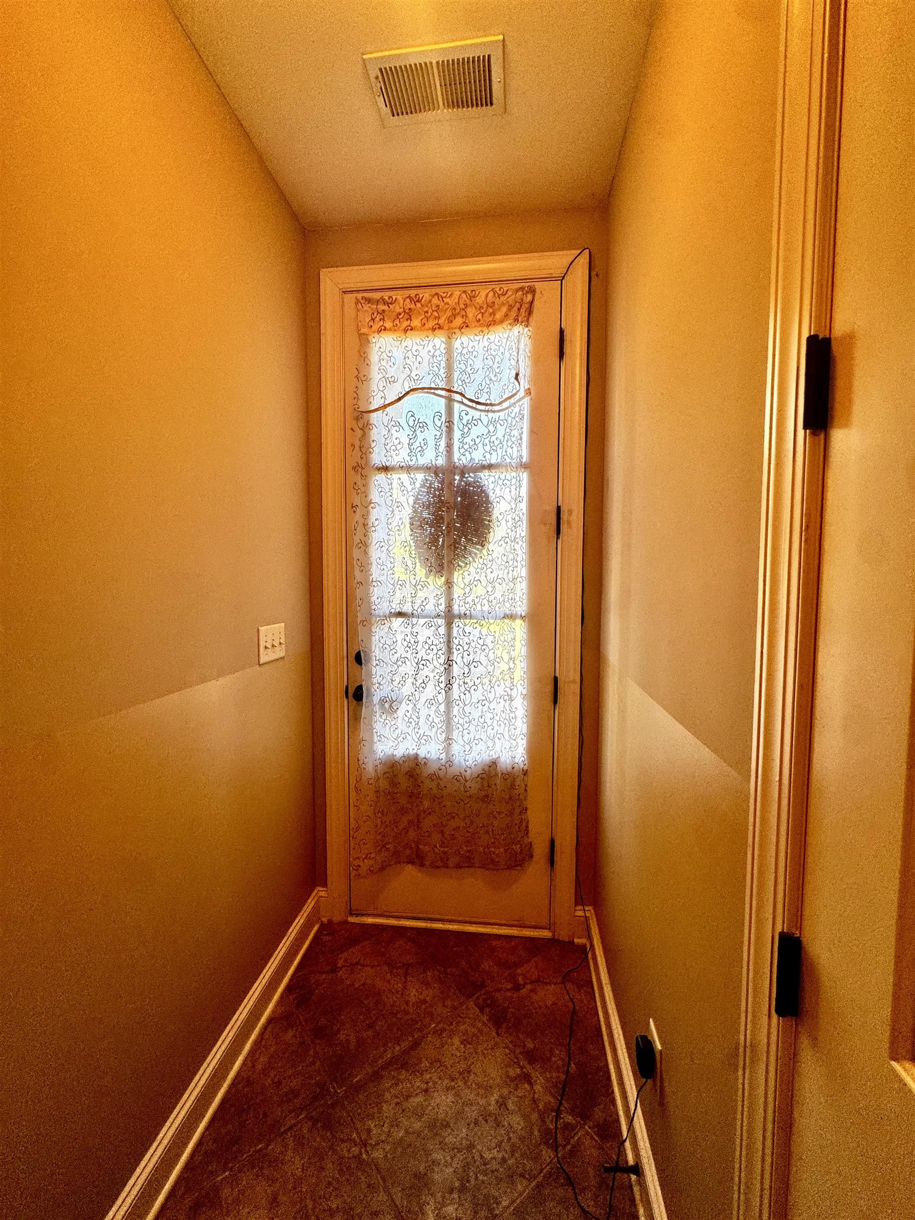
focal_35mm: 14
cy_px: 610
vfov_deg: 102.1
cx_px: 458
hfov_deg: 85.7
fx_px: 493
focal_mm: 2.22
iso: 125
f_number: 2.2
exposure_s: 1/120
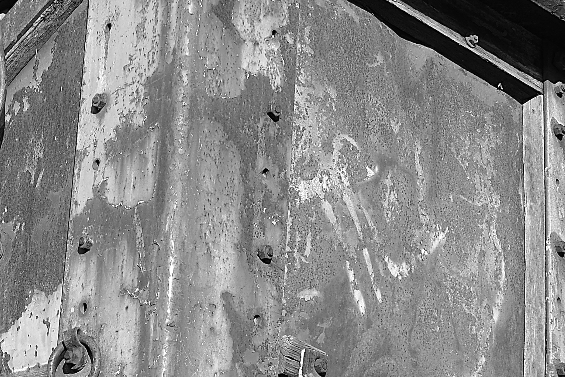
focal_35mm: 99
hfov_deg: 20.4
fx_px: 1555
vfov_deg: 13.6
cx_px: 131
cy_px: 376
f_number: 8
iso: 160
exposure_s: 1/250
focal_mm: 24
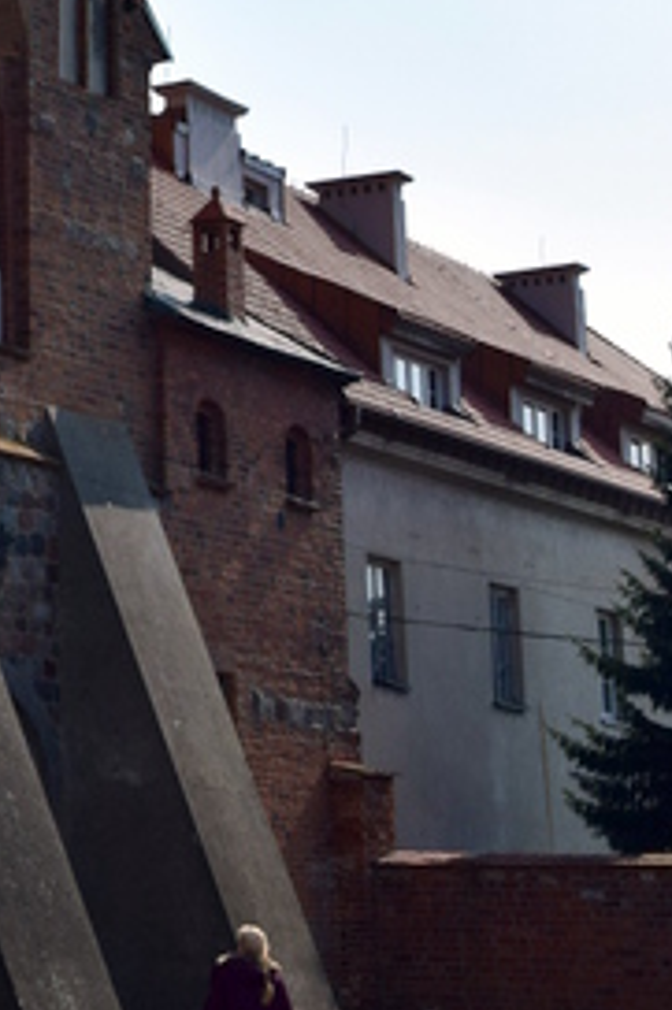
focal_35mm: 110
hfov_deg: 12.1
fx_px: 3097
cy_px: 204
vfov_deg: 18.4
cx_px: -167
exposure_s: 1/500
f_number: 11
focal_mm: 25
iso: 220
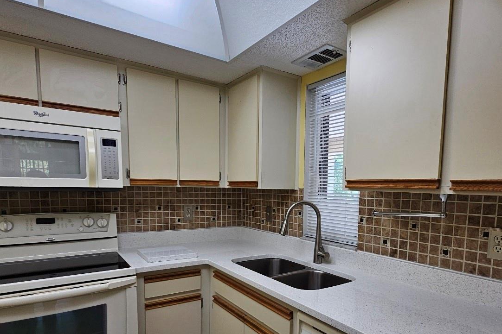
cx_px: 267
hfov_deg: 83.9
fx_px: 279
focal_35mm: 20
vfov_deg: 60.9
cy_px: 213
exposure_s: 1/120
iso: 80
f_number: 2.2
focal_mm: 2.2
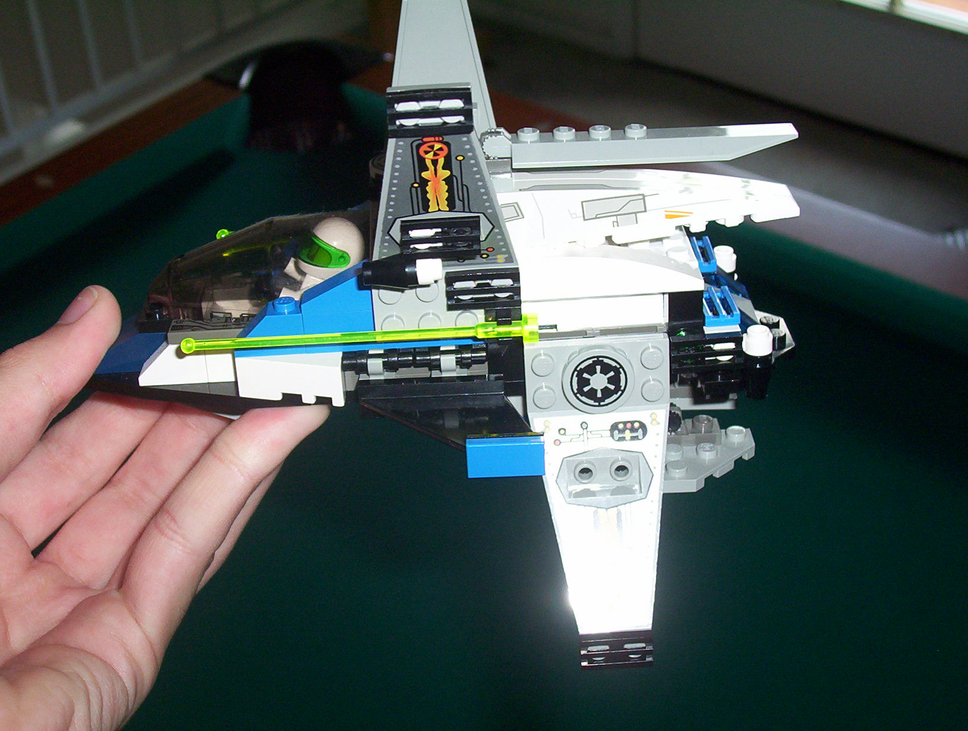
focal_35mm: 66
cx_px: 484
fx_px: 1850
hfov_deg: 29.3
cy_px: 366
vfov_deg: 22.3
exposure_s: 1/80.5
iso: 140
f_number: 3.26
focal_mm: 8.74
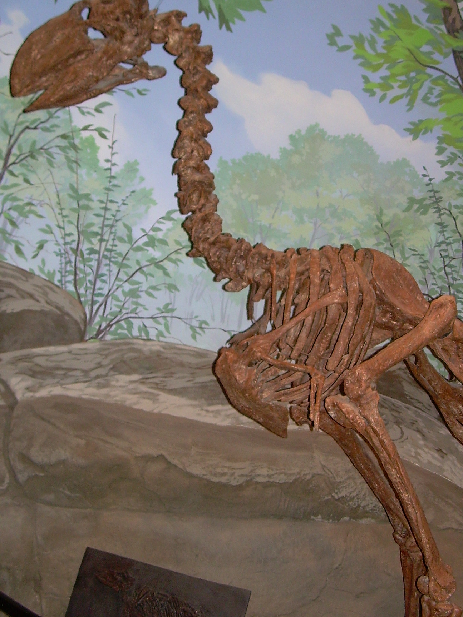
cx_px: 270
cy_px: 317
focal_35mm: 50
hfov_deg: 29.1
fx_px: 892
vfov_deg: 38.2
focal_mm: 6.3
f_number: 2.8
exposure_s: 1/60
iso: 130
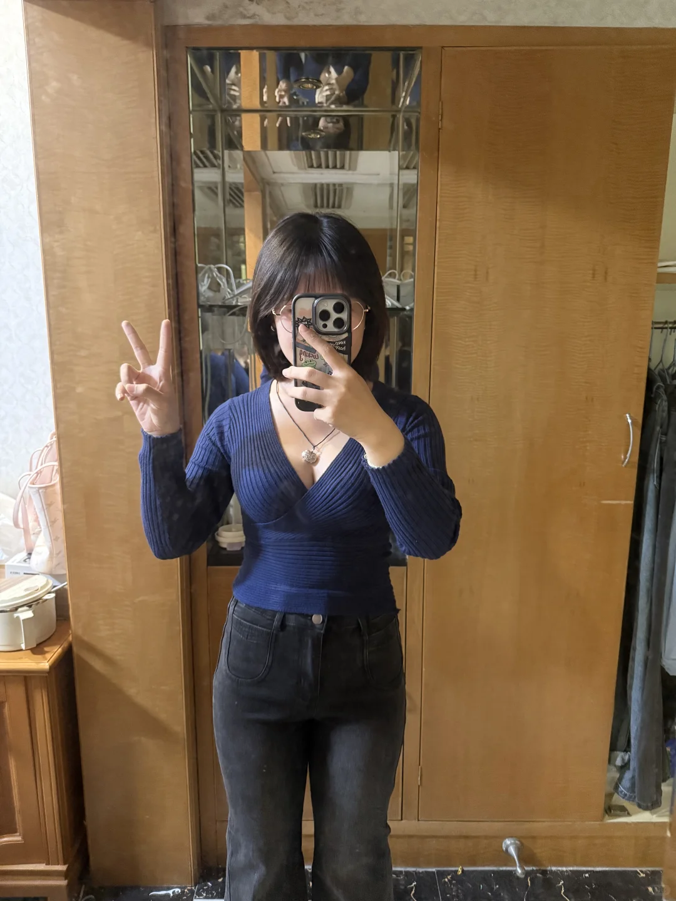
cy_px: 450
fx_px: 625
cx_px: 338
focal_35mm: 24
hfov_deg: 56.8
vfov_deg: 71.6
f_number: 1.78
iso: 1000
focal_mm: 6.76
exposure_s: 1/25
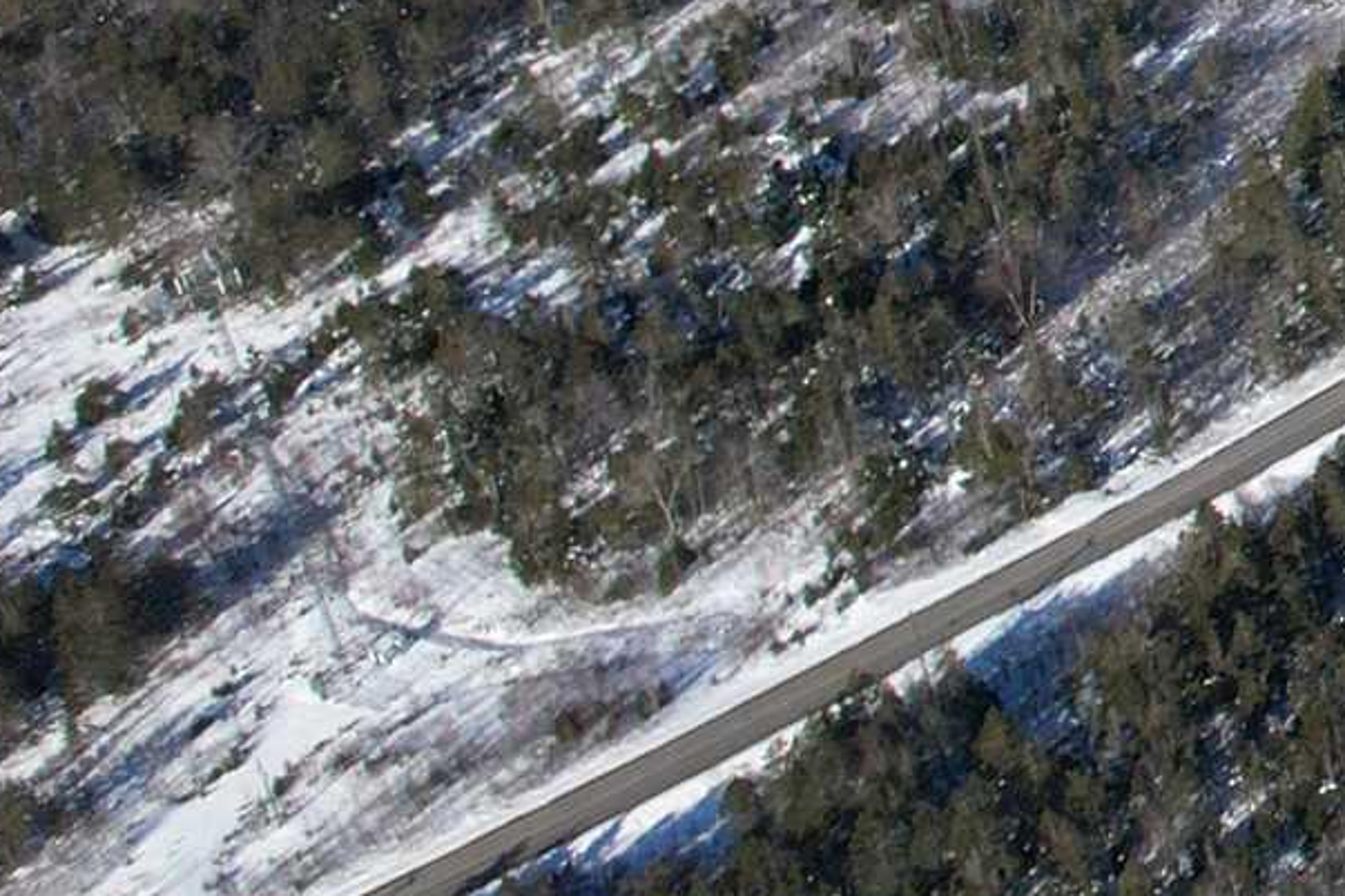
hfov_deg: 13.4
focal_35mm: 112
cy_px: -865
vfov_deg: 11.2
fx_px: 4184
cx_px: 3250
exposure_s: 1/2000
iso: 110
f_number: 2.8
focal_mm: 8.38
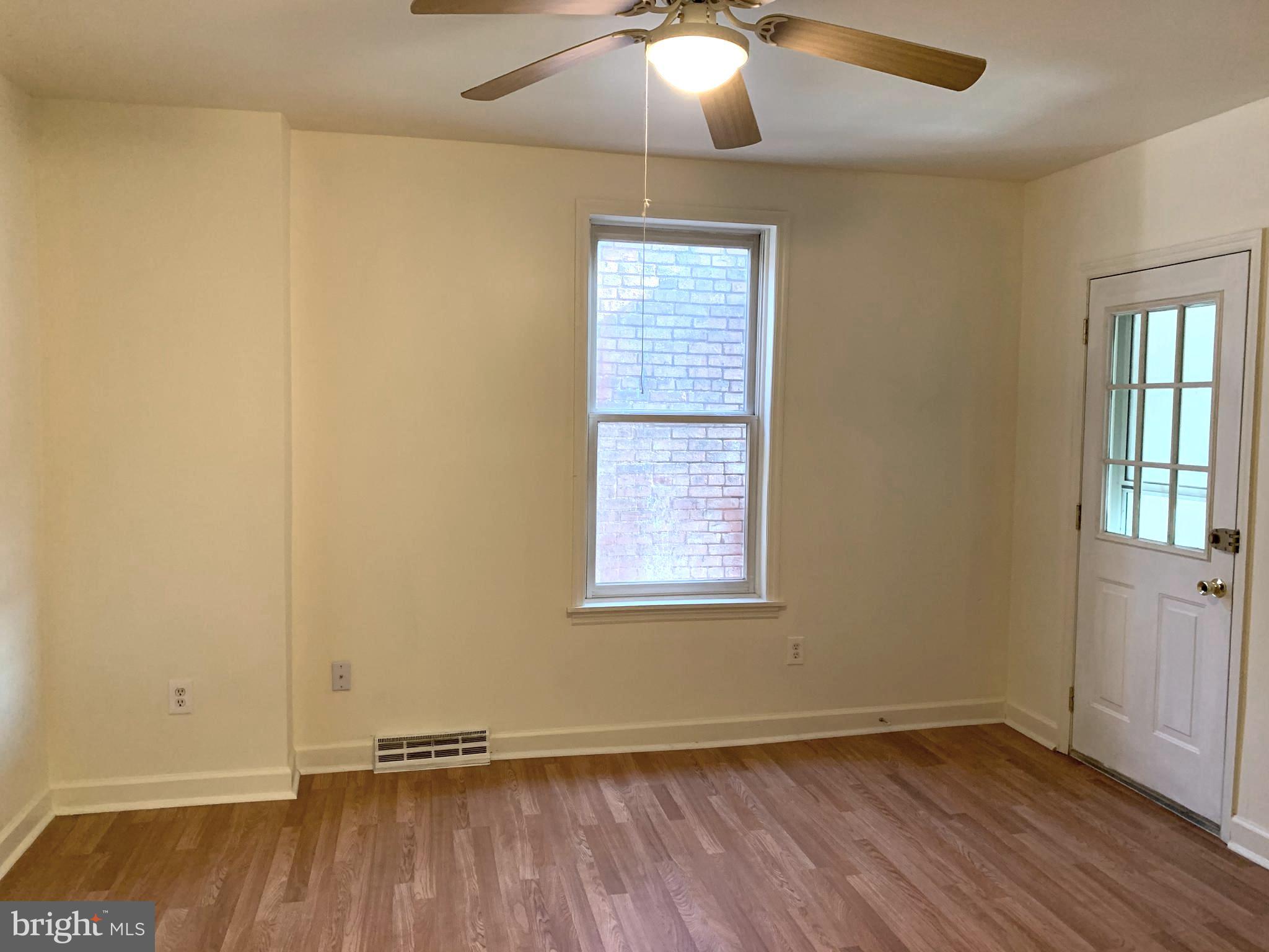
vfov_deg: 53.1
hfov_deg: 67.3
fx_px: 953
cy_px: 476
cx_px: 634
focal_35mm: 26
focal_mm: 4.25
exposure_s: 1/60
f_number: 1.8
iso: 250
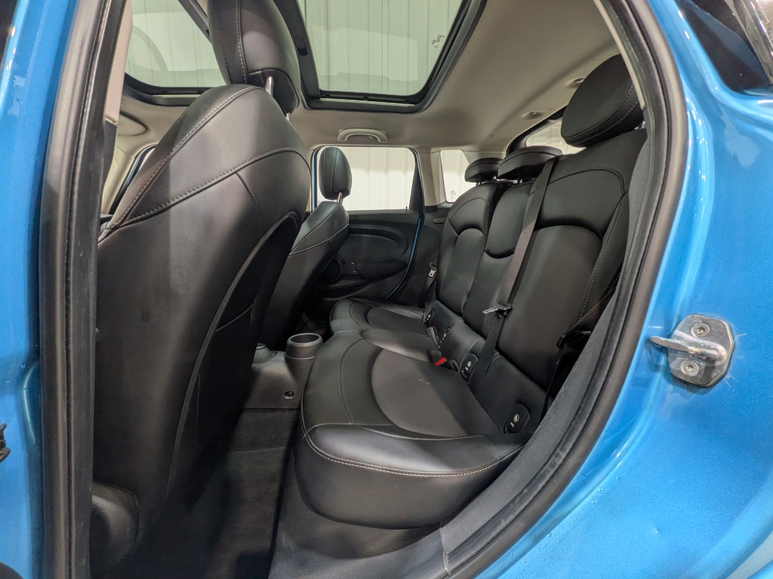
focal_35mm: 14
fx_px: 313
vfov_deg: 85.7
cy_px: 290
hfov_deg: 102.1
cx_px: 386
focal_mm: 1.83
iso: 88
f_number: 2.2
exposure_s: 1/33.3
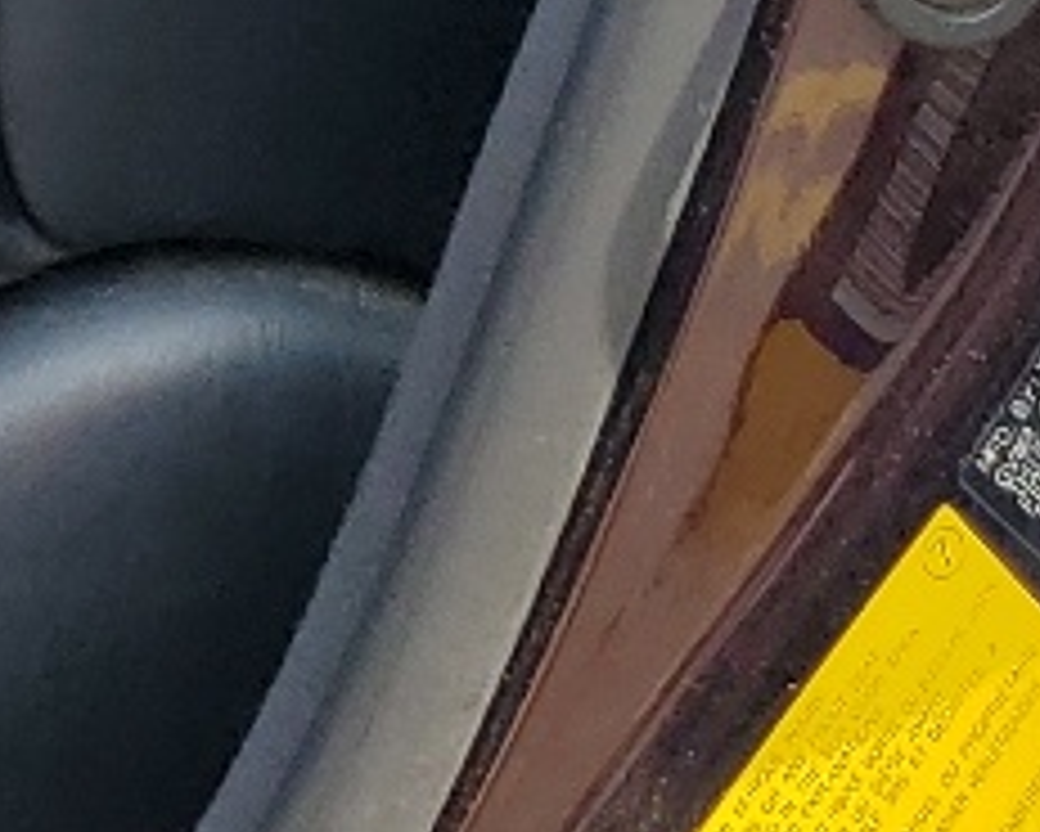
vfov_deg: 7.9
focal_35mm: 176
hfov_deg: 9.5
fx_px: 5420
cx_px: -1603
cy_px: -1381
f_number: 1.5
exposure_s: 1/1000
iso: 50
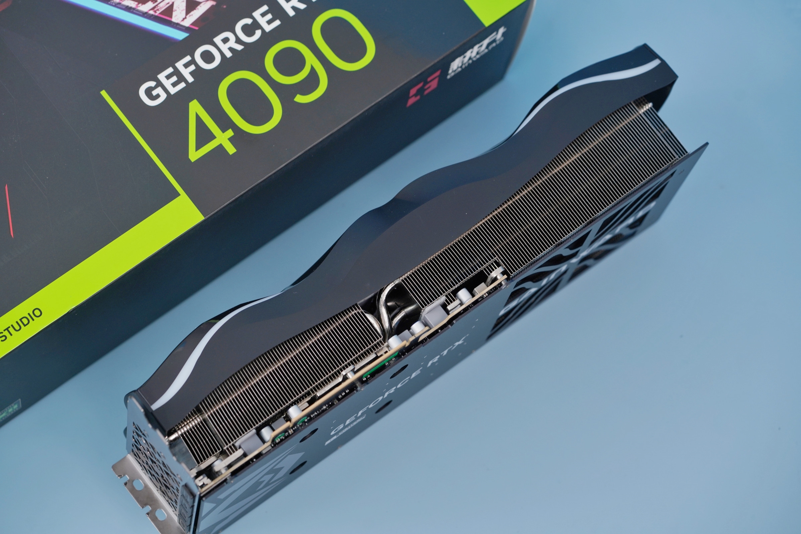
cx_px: 400
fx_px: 2002
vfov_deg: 15.2
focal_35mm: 90
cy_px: 267
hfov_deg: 22.6
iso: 320
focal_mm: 90
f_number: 5
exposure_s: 1/100
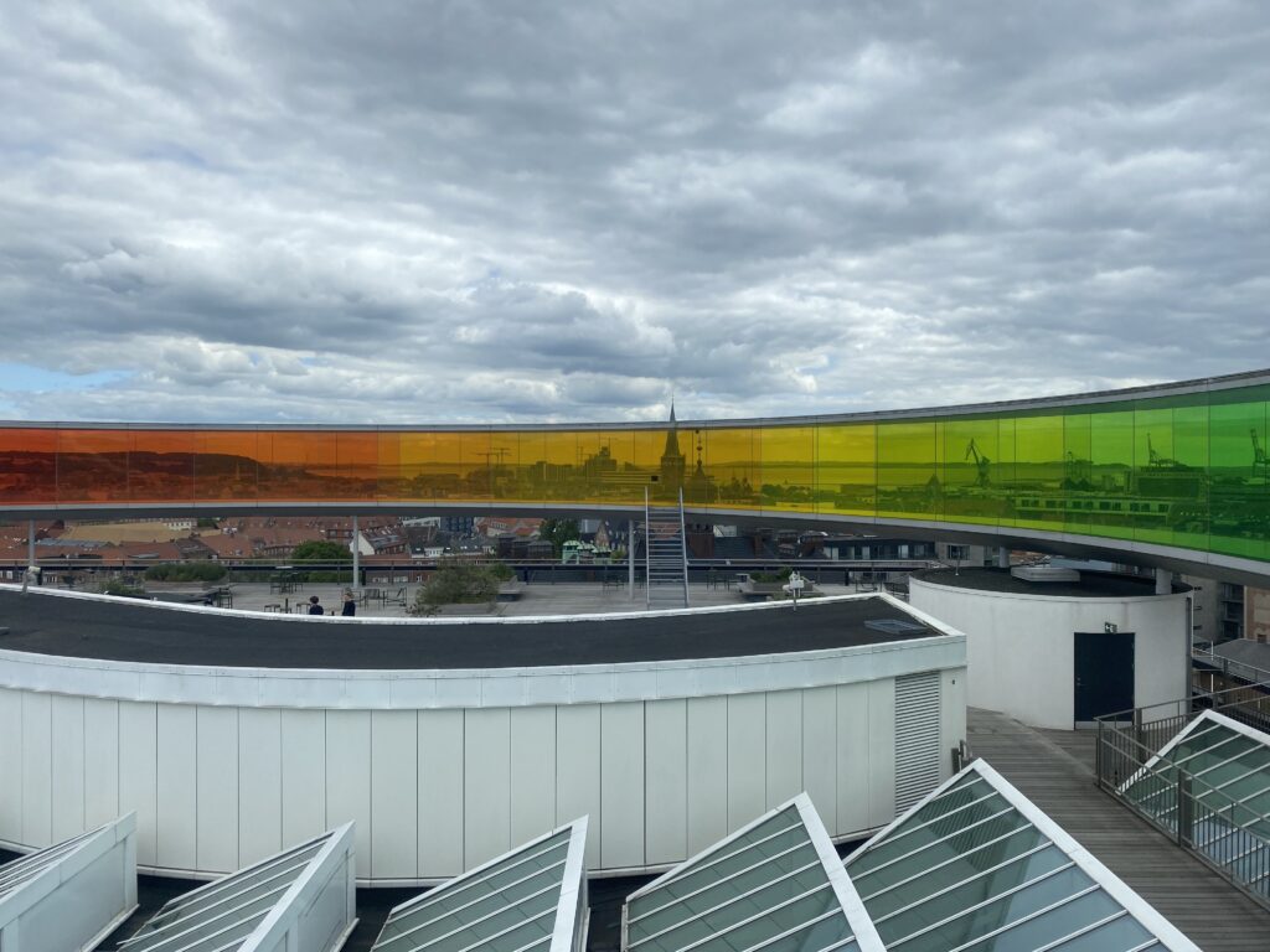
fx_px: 954
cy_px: 476
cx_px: 635
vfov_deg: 53.1
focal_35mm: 26
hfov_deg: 67.3
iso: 32
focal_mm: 4.25
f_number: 1.8
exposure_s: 1/3300
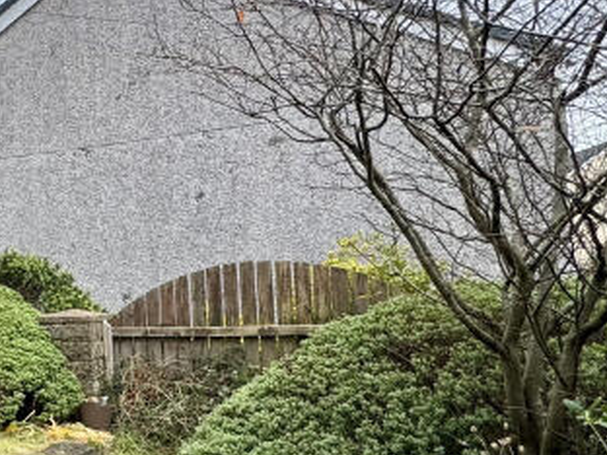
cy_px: 292
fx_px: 807
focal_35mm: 46
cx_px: -193
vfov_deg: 31.3
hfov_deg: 31.3
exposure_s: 1/414
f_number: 2.2
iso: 40
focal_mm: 2.22
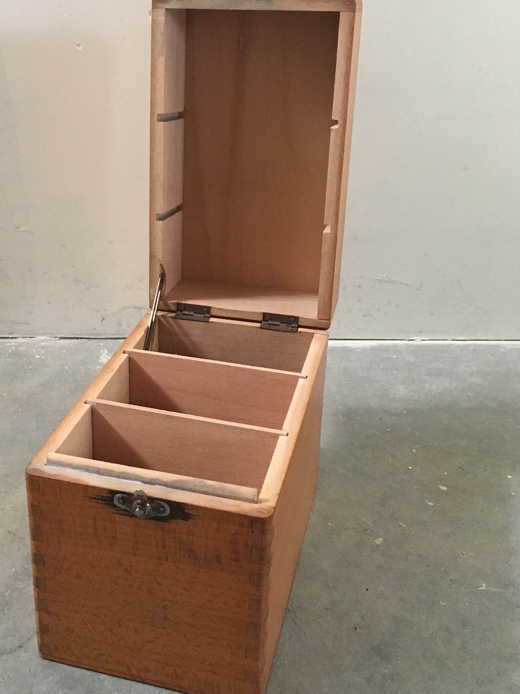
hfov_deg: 33.2
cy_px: 307
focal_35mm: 43
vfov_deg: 43.8
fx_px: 861
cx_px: 158
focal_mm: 4.15
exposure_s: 1/20
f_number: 2.2
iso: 200
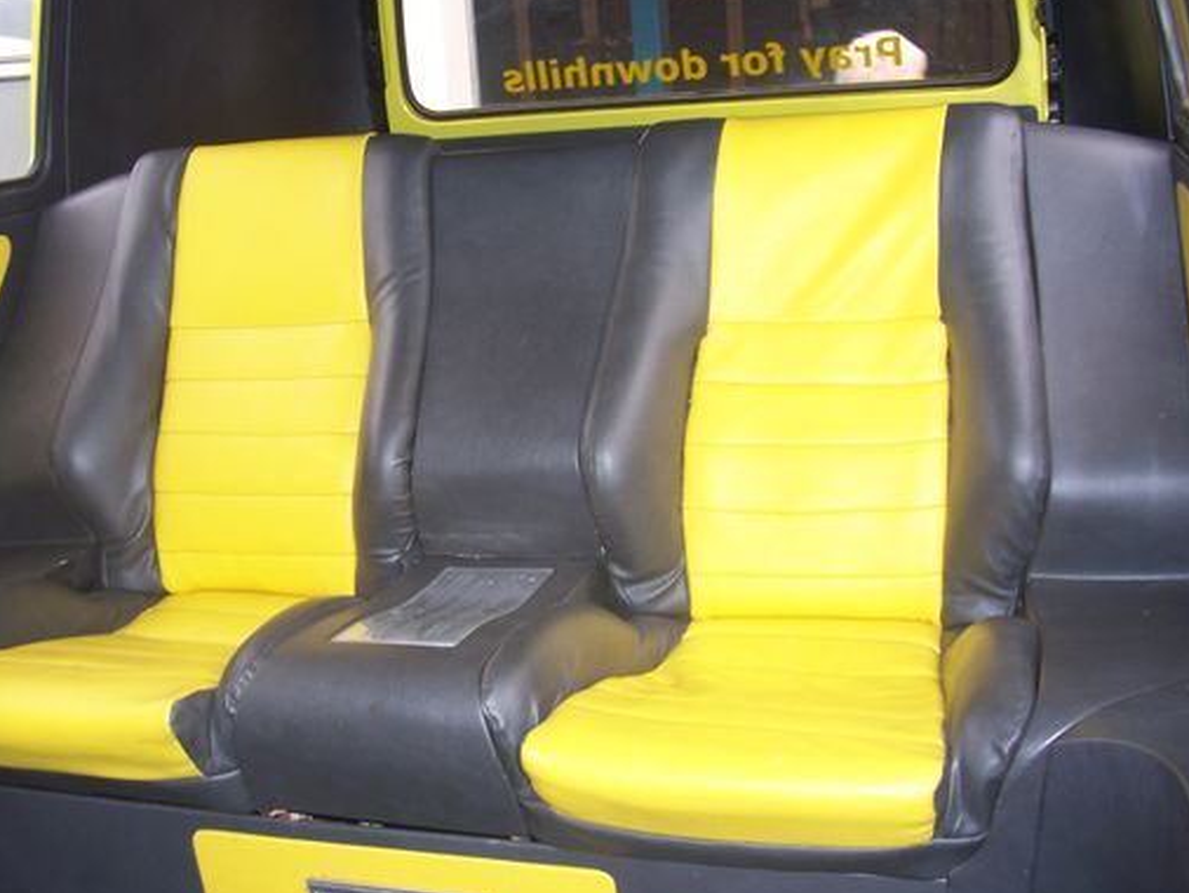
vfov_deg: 33.6
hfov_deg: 43.7
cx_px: 519
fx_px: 1478
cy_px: 437
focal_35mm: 43
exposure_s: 1/60
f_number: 2.7
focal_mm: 5.6
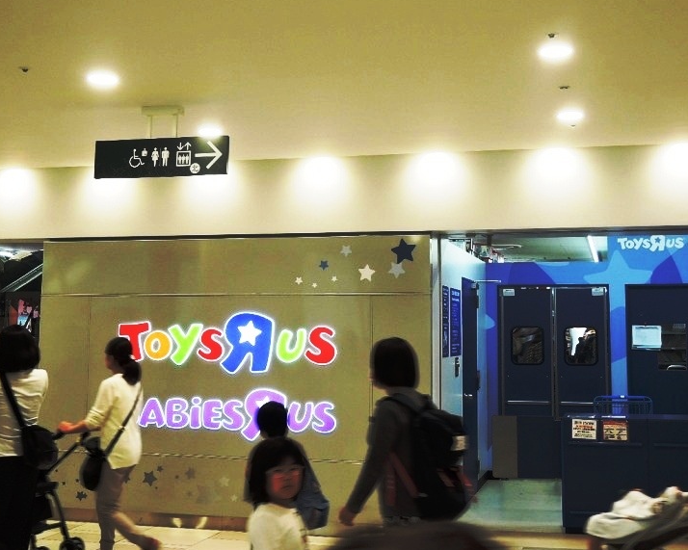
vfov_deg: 30.7
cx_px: 383
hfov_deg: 38.0
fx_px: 998
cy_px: 194
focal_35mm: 49
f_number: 3.2
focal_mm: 7.5
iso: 80
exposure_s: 1/40
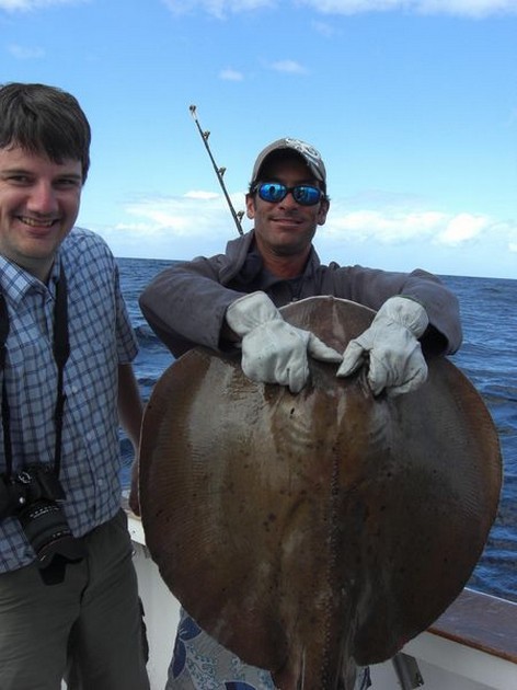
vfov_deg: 49.0
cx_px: 258
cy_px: 345
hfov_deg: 37.7
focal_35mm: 38
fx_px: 757
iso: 80
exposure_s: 1/640
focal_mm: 7.9
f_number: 4
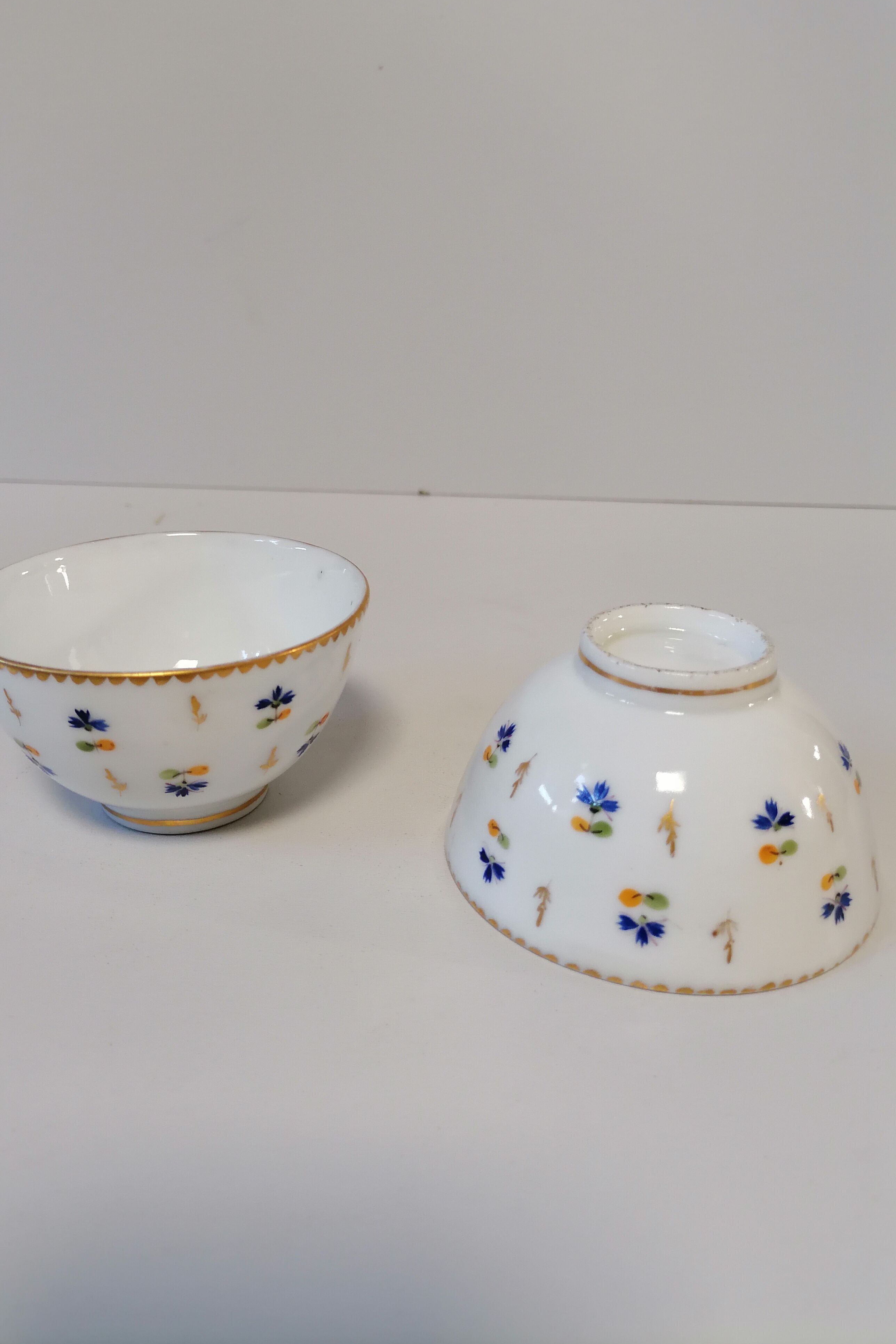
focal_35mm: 28
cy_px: 653
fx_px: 1045
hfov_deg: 46.3
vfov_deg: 65.5
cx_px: 405
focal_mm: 5.4
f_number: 1.8
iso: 160
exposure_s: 1/33.3
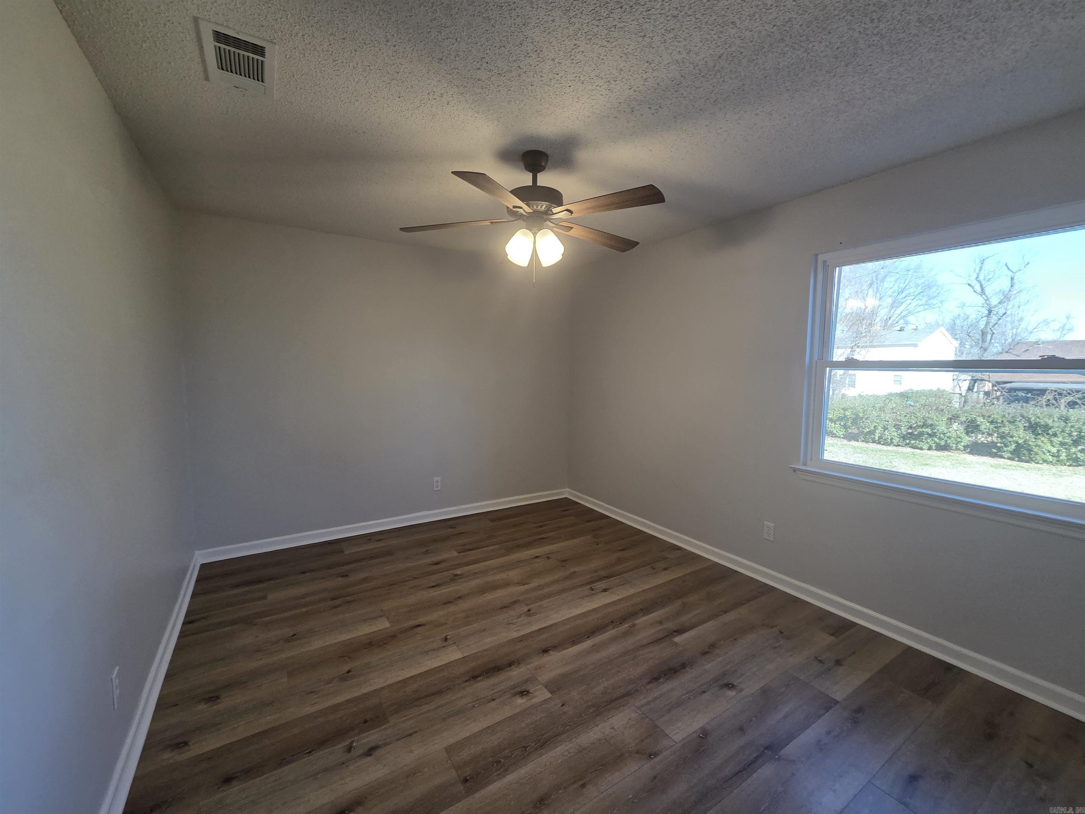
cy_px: 407
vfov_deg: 89.9
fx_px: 407
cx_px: 542
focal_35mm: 13
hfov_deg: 106.2
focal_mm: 2.2
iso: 160
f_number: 2.2
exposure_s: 1/120
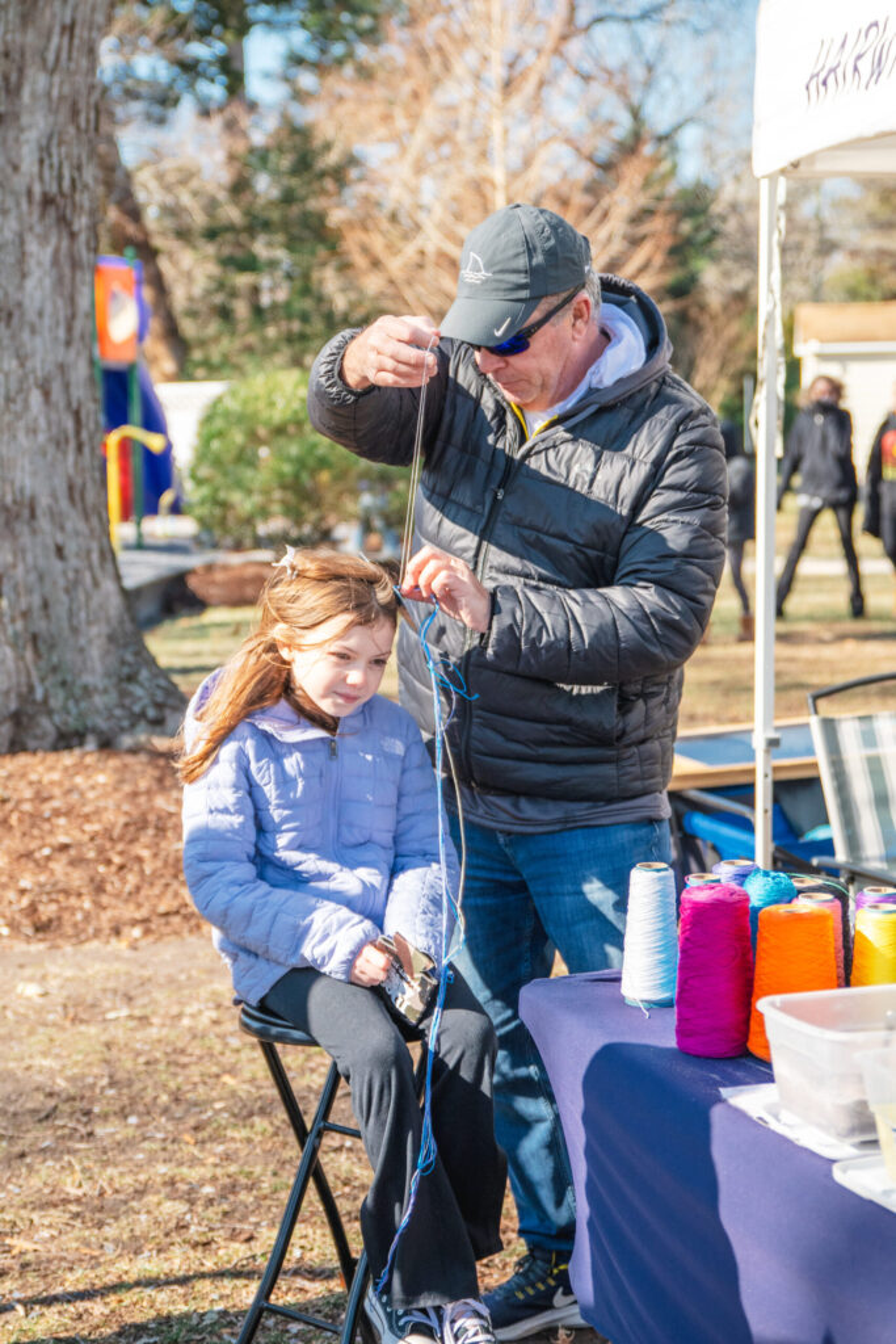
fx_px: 2687
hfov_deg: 18.9
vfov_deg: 28.1
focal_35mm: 72
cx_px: 448
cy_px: 672
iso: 320
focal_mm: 48
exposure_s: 1/3200
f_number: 2.8
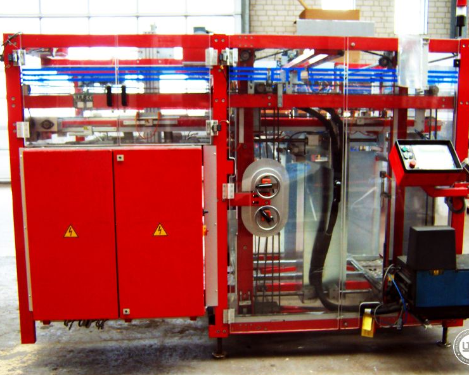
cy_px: 189
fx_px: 527
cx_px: 252
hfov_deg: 47.9
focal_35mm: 38
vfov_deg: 39.2
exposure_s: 1/30
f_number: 2.8
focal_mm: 5.6
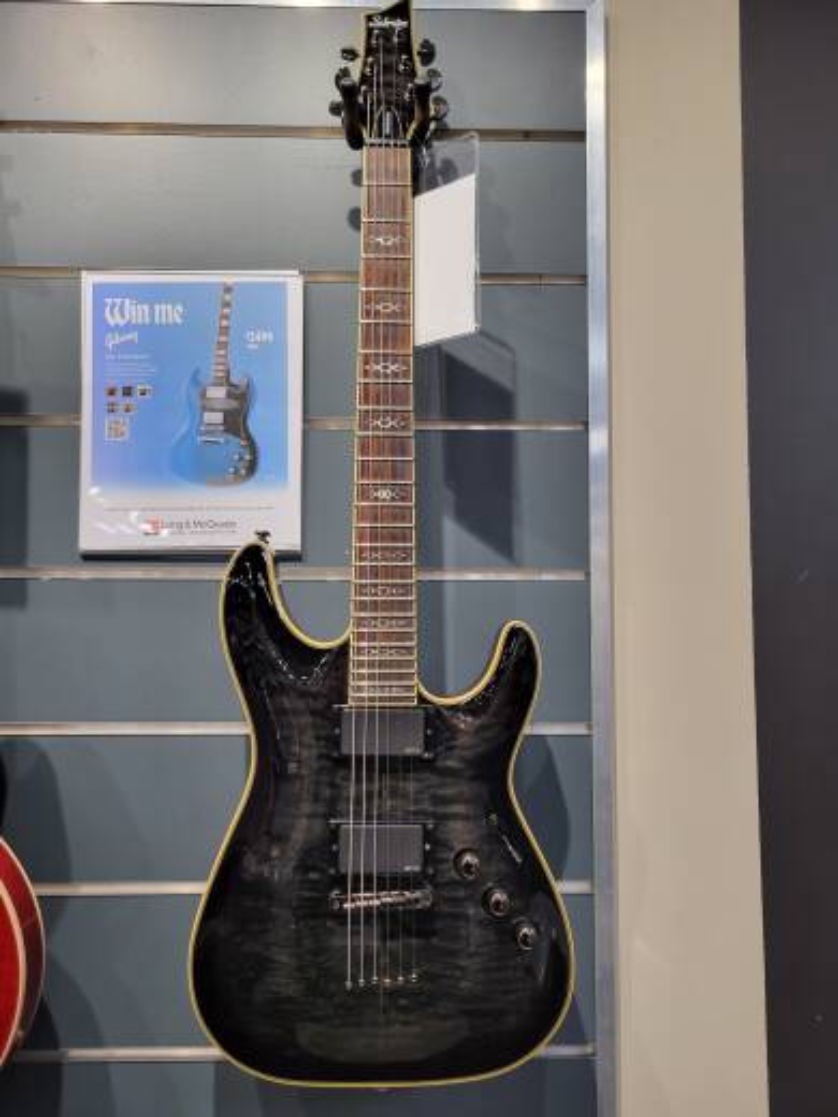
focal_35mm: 26
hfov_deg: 53.1
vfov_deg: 67.3
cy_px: 558
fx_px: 839
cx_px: 419
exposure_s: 1/120
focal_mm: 5.4
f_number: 1.8
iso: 80
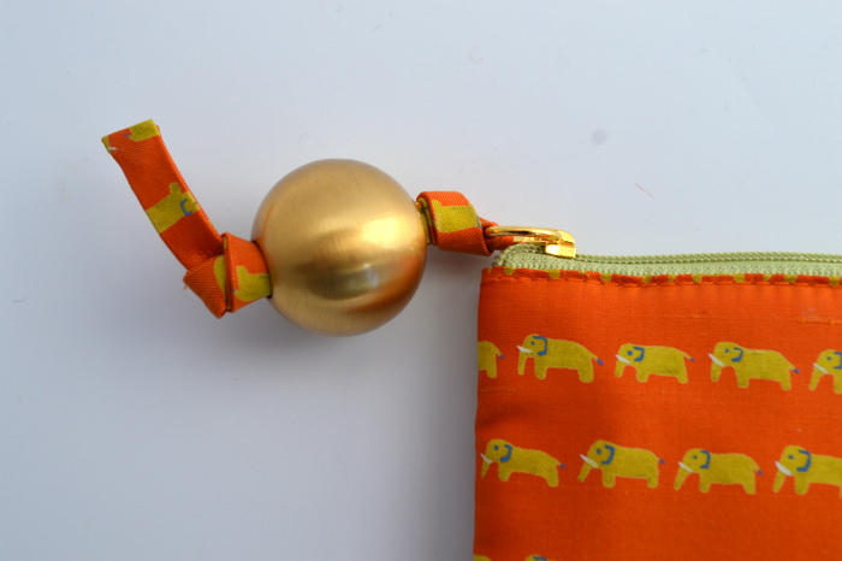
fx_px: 1122
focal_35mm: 48
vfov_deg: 28.0
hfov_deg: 41.1
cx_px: 421
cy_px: 280
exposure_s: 1/160
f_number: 6.3
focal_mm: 32
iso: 100
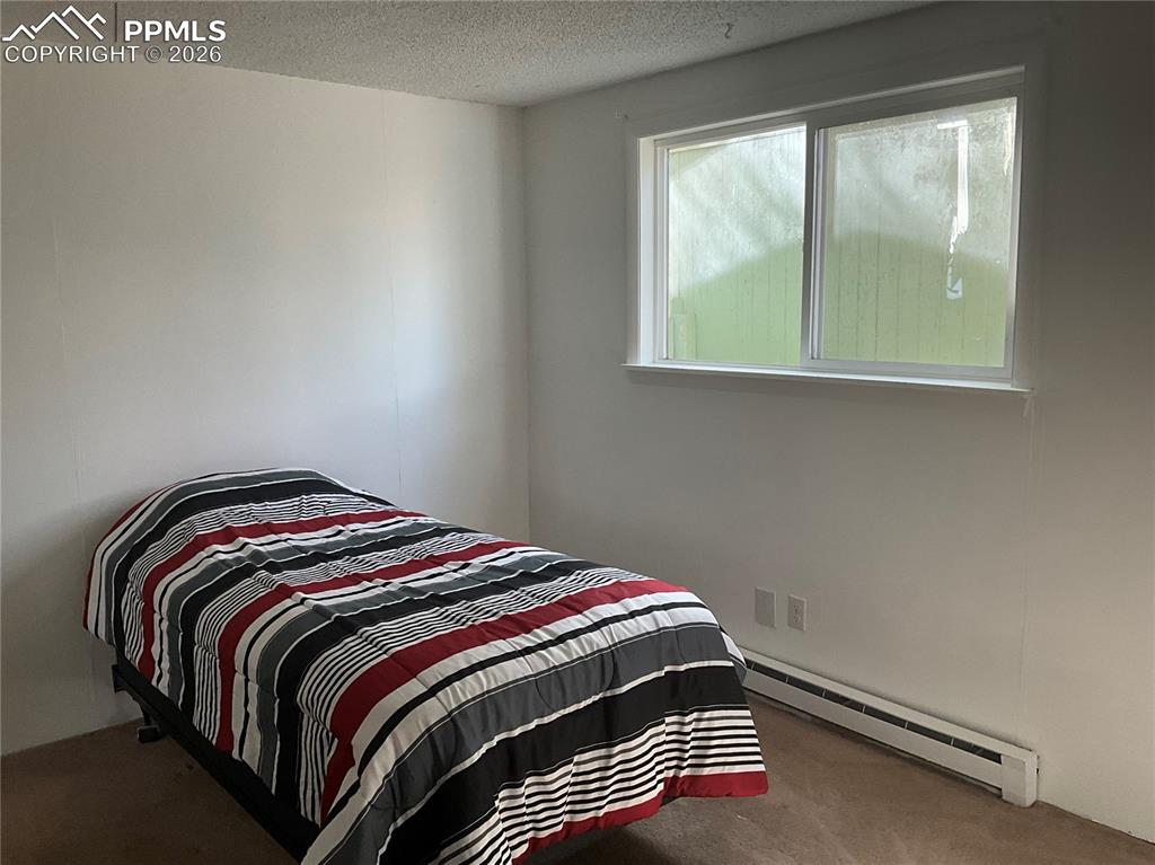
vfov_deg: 48.2
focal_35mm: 29
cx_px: 578
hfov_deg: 61.7
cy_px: 432
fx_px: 967
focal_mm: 3
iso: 64
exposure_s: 1/93
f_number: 1.8
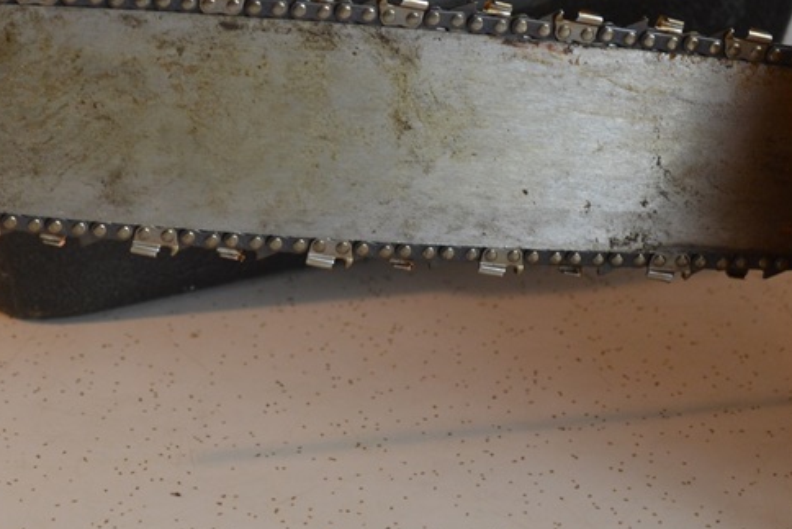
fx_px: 2729
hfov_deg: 16.5
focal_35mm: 124
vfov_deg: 11.0
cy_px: 151
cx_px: 245
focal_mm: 40
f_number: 4
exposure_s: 1/60
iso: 560
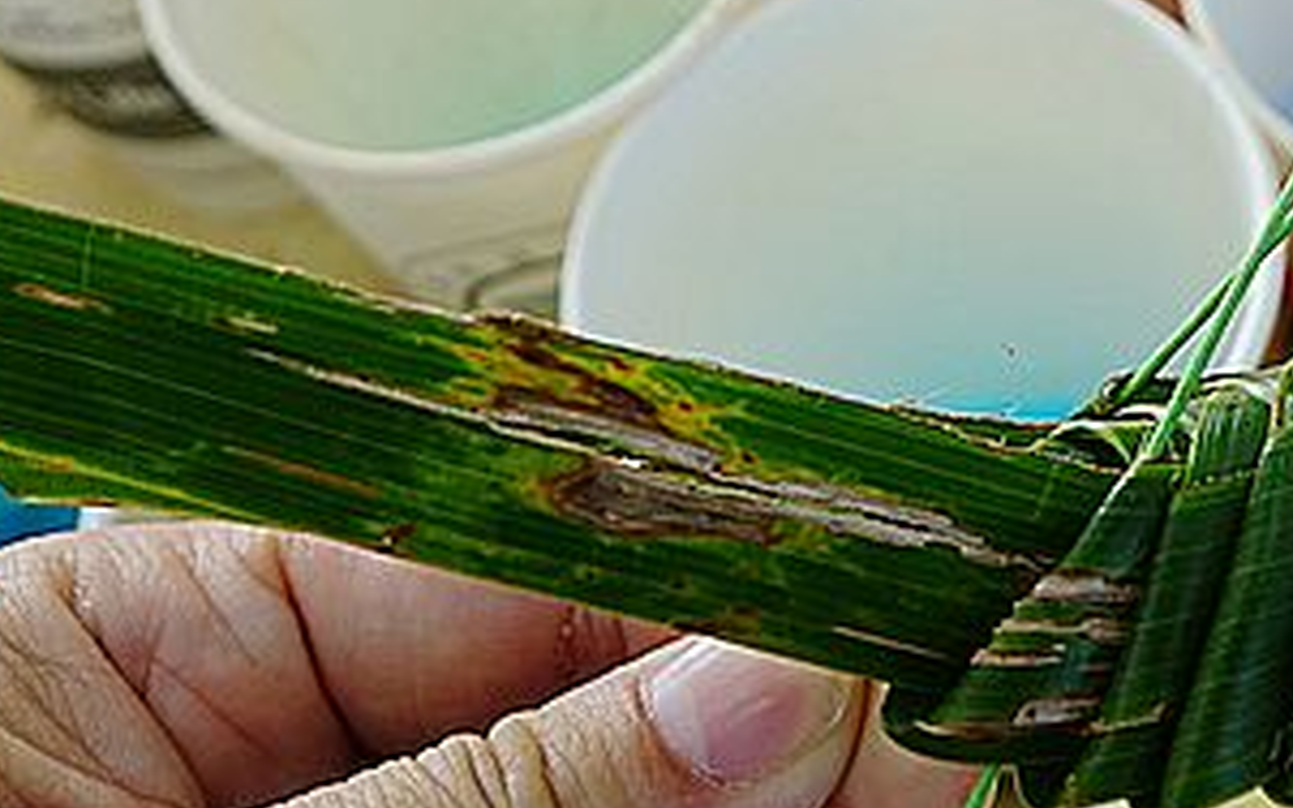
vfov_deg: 19.7
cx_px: 1104
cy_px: 114
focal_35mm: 65
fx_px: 2290
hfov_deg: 30.5
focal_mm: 8.8
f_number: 2.8
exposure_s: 1/60
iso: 100
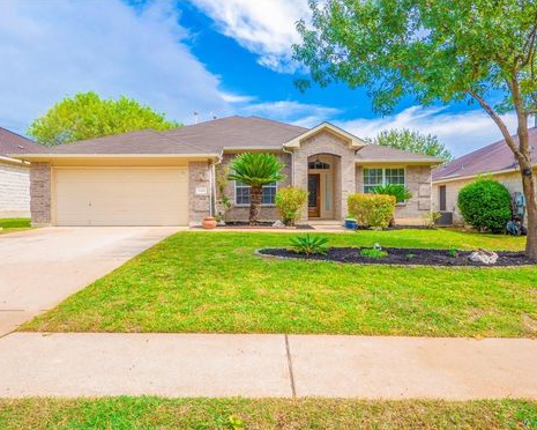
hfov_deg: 77.6
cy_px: 214
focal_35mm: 21
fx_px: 334
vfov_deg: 65.5
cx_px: 273
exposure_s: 1/125
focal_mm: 10
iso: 200
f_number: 10
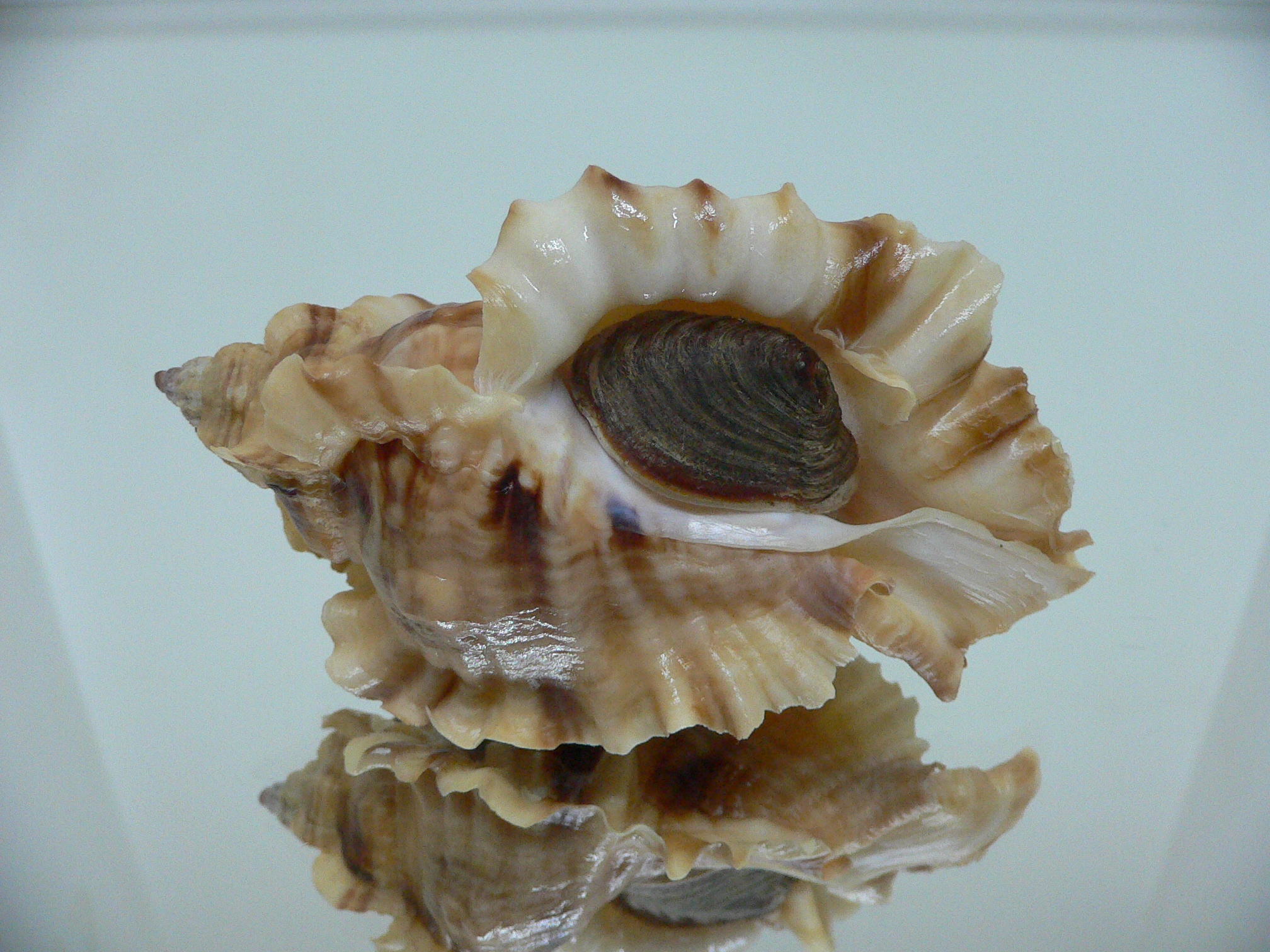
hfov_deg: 52.6
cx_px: 635
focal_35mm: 35
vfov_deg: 40.7
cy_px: 476
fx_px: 1284
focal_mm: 4.6
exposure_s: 1/50
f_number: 2.8
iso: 200
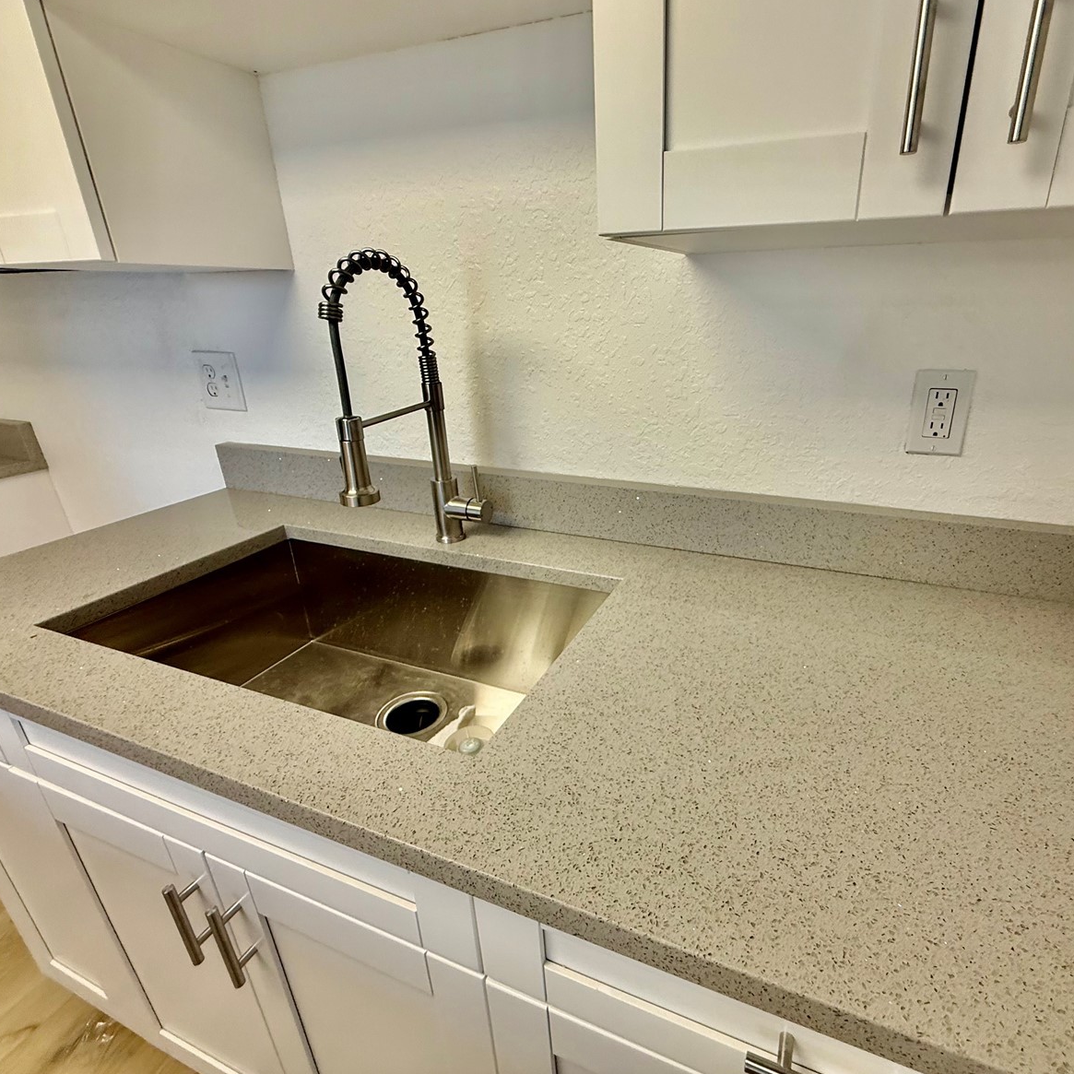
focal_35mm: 17
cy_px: 528
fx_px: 597
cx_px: 622
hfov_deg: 83.3
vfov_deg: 84.0
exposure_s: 1/120
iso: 125
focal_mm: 2.22
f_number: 2.2
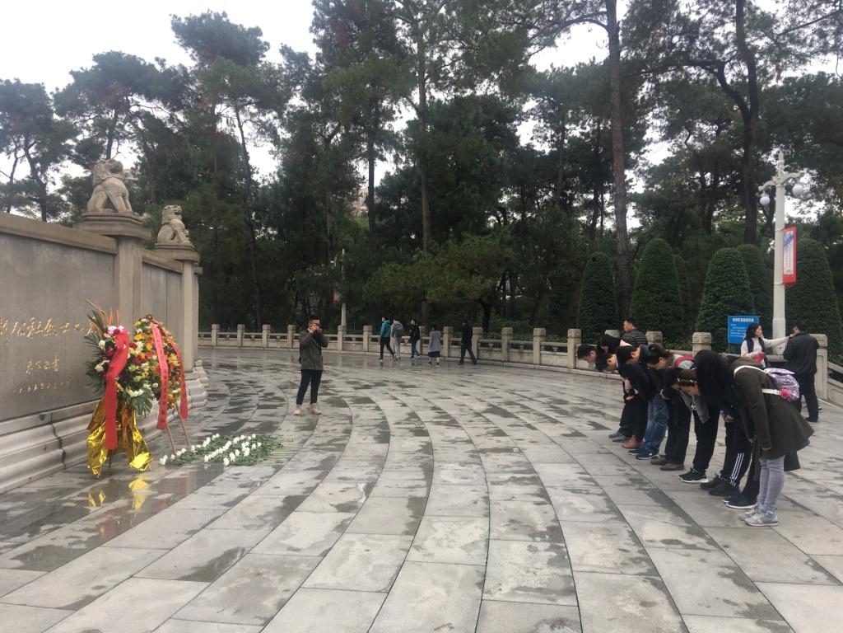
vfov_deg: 48.2
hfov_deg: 61.7
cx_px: 422
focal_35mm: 29
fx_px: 706
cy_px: 316
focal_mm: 4.15
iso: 25
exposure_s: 1/154
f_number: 2.2
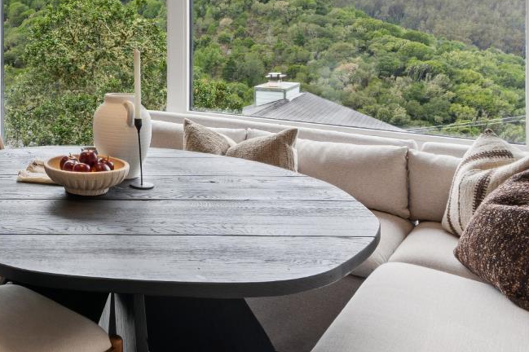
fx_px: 543
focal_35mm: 37
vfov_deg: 34.2
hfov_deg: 43.6
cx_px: -11
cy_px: 43
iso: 200
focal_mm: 16
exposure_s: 1/20
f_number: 11
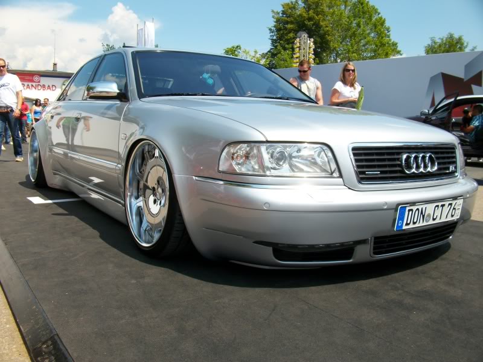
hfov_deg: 54.0
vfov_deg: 41.8
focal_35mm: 34
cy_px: 181
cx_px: 242
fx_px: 474
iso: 80
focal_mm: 5.7
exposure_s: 1/301
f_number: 5.5
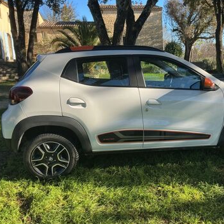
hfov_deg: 46.7
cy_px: 113
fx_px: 256
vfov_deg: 47.2
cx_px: 144
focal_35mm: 35
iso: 25
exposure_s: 1/478
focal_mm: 3
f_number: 1.8
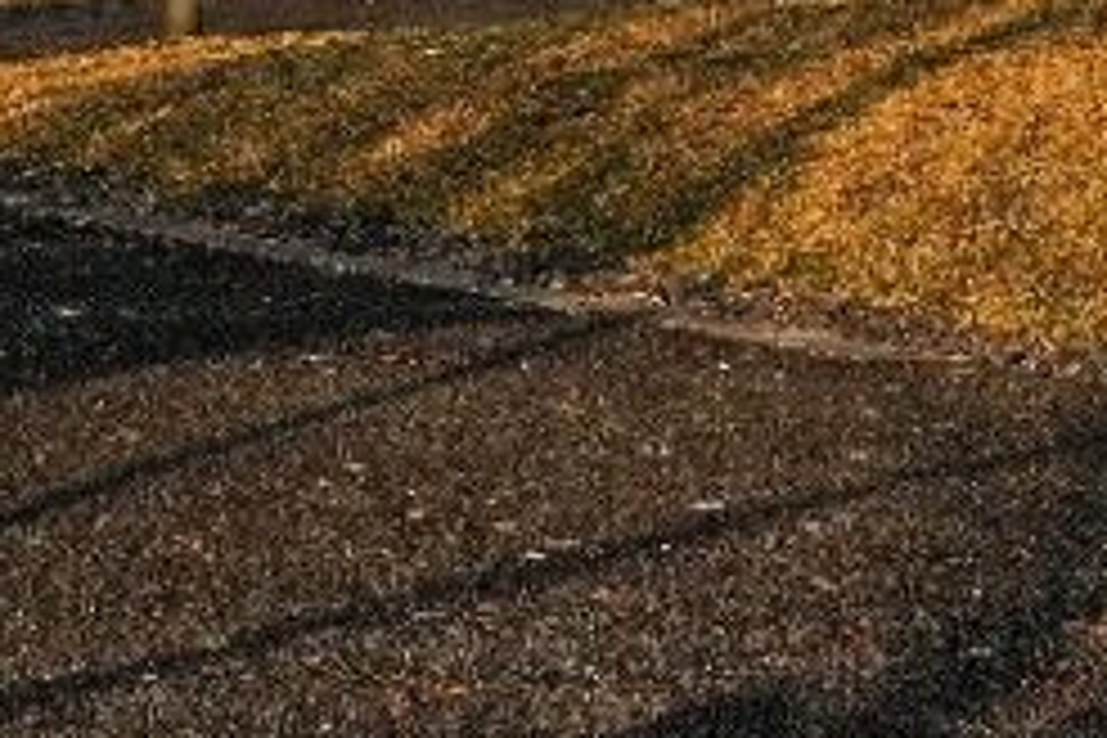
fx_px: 4366
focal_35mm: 142
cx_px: 1980
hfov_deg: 13.1
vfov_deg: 9.1
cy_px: -677
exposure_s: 1/500
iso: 400
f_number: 9
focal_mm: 25
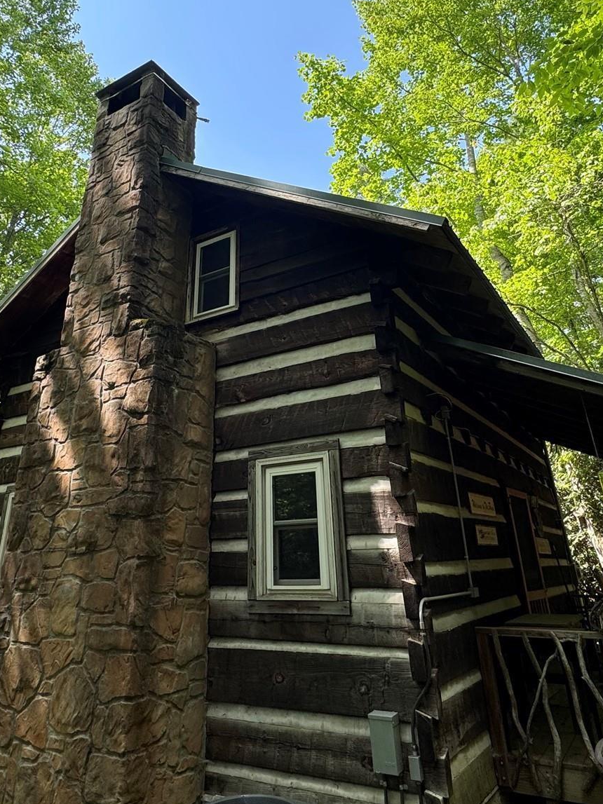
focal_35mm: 25
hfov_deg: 54.8
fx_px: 581
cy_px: 275
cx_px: 273
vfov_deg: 67.7
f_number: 2.2
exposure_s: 1/295
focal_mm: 2.22
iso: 40
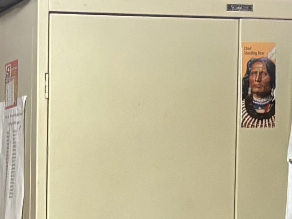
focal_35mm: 192
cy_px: 389
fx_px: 1619
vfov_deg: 7.5
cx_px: -103
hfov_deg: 10.1
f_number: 1.6
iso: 250
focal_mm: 5.96
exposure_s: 1/60
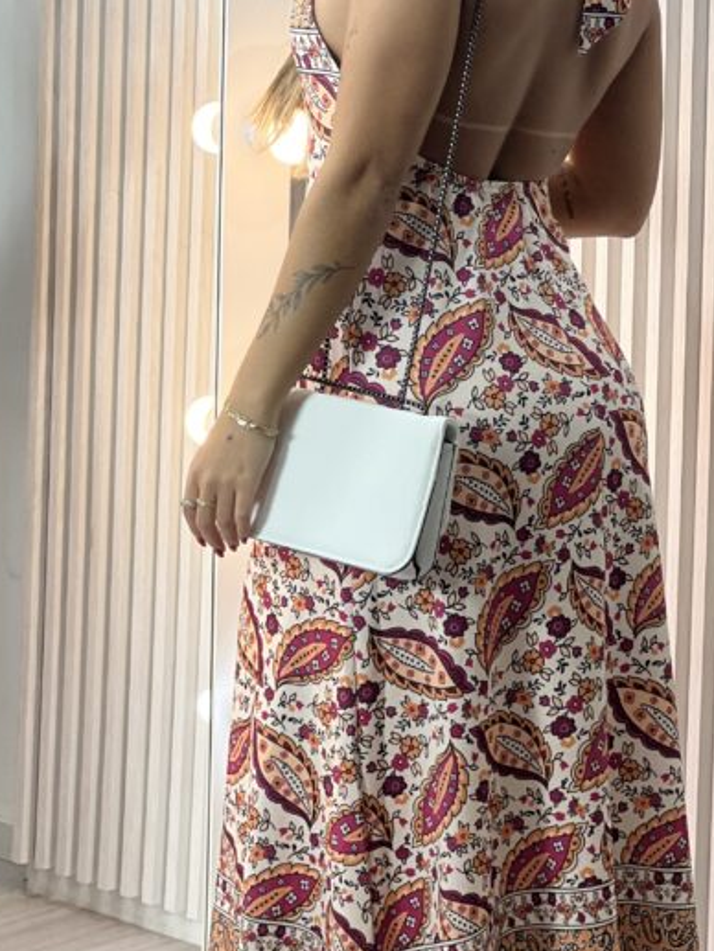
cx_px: 469
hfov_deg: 10.7
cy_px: 415
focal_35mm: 139
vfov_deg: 14.2
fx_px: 3821
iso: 80
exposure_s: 1/120
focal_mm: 9
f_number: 2.8
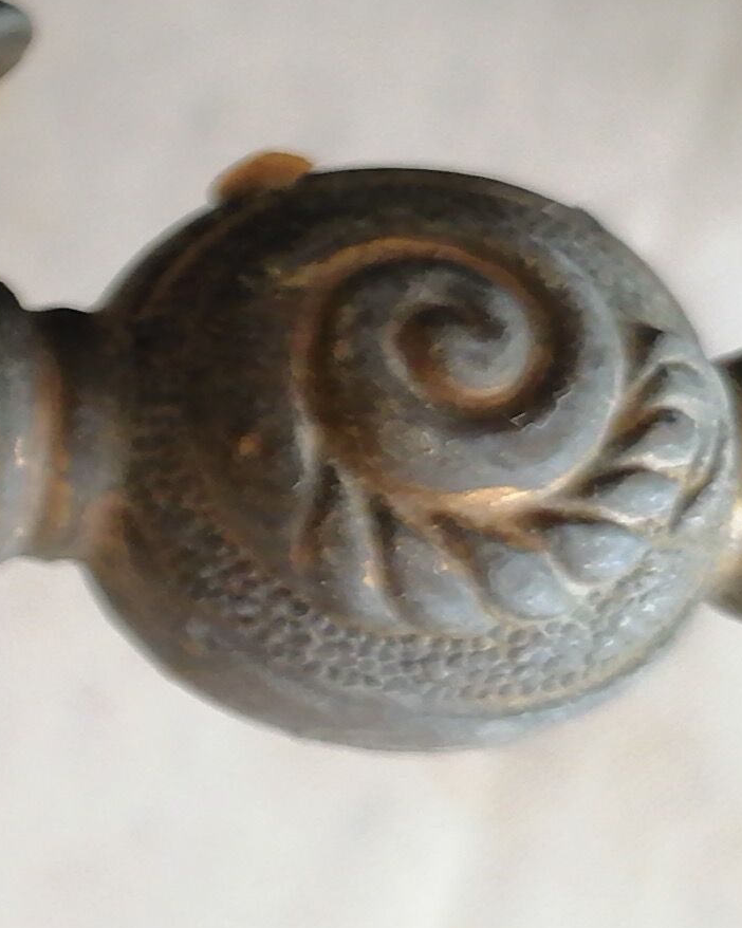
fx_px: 2691
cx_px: -819
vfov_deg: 19.6
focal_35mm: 98
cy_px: 385
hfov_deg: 13.2
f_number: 1.8
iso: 200
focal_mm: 5.3
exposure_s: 3
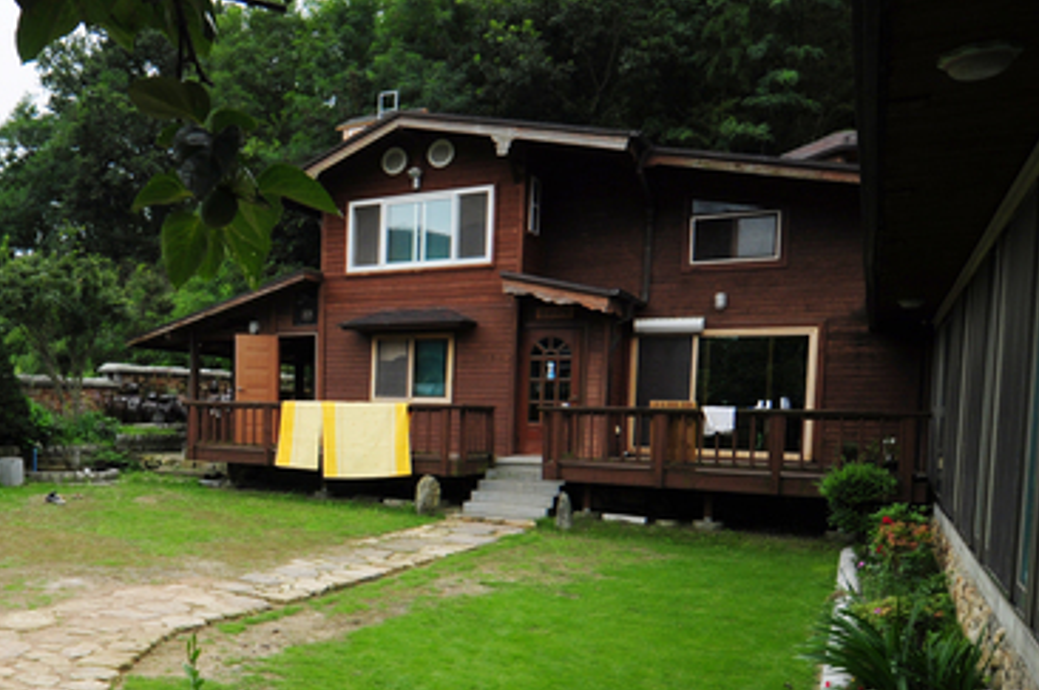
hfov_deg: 56.7
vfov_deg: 41.7
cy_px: 451
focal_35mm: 31
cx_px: 233
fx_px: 893
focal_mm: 12
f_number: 7.1
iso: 200
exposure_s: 1/320
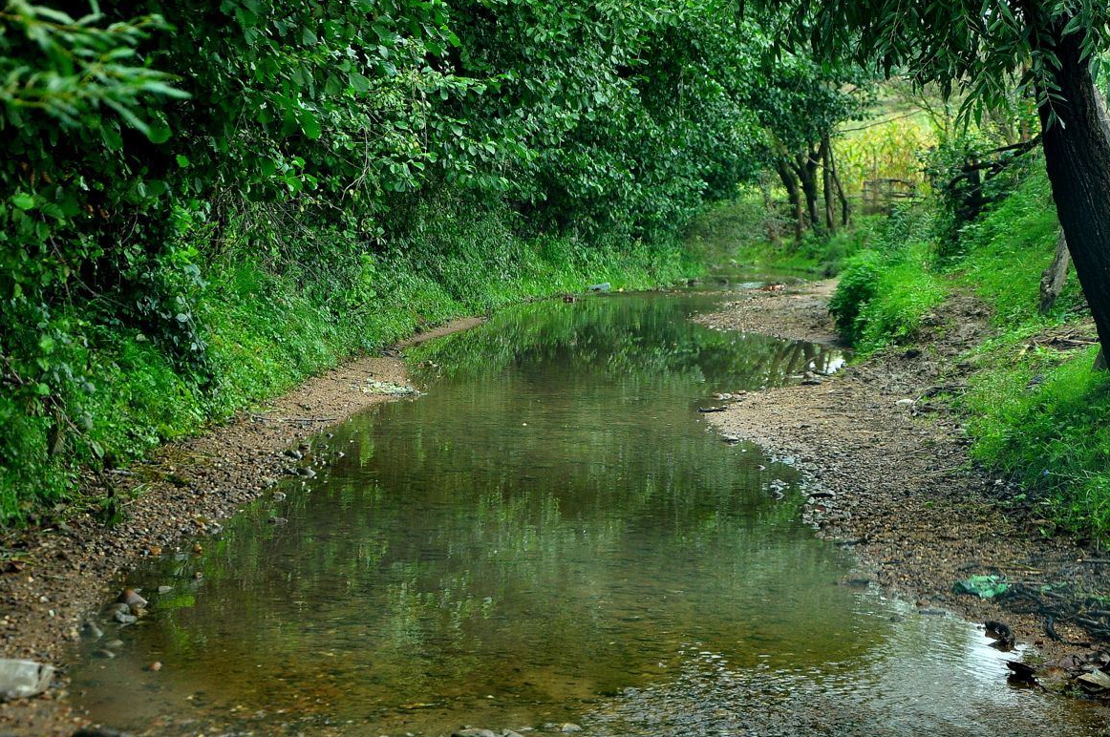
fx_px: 2957
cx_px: 544
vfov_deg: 14.2
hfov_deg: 21.3
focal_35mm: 96
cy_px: 358
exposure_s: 1/160
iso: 400
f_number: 5.3
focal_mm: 62
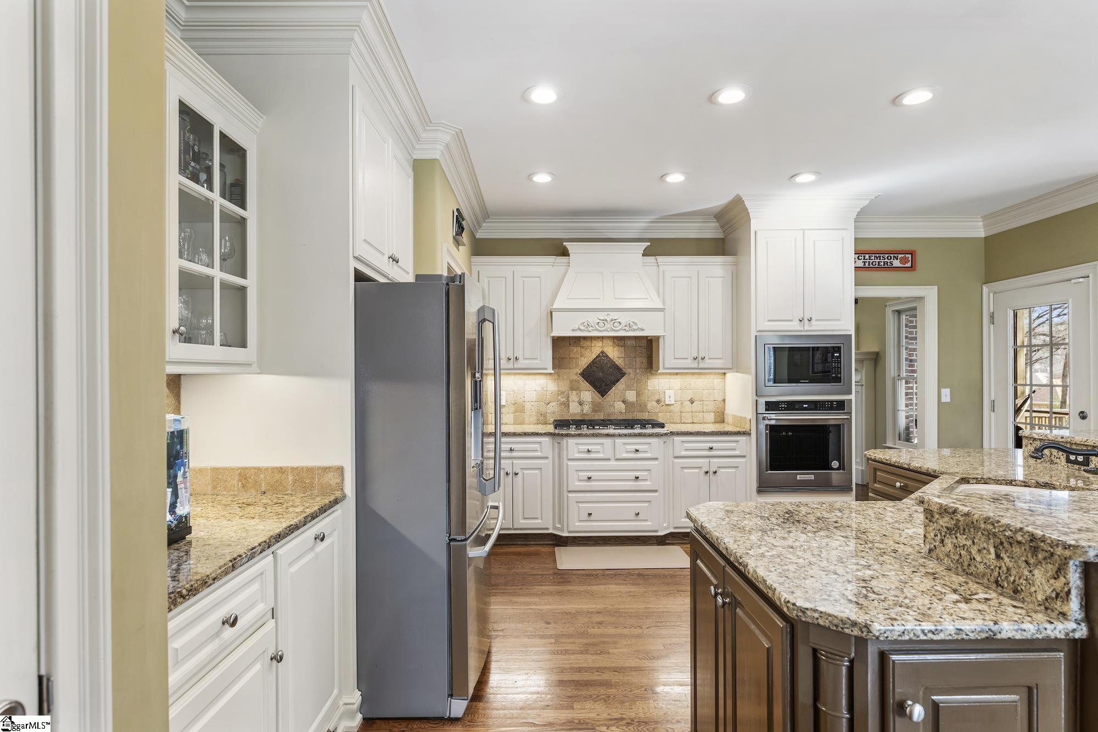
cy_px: 366
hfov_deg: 88.1
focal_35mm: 19
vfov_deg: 65.7
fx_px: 567
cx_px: 549
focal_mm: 18.6
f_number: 6.3
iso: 400
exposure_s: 1/3
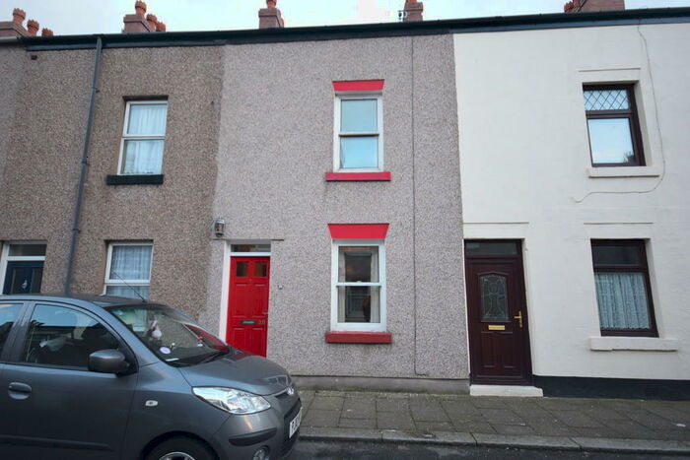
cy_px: 230
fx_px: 374
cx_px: 345
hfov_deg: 85.4
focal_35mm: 20
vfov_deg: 63.2
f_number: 4.5
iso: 640
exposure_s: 1/60
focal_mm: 13
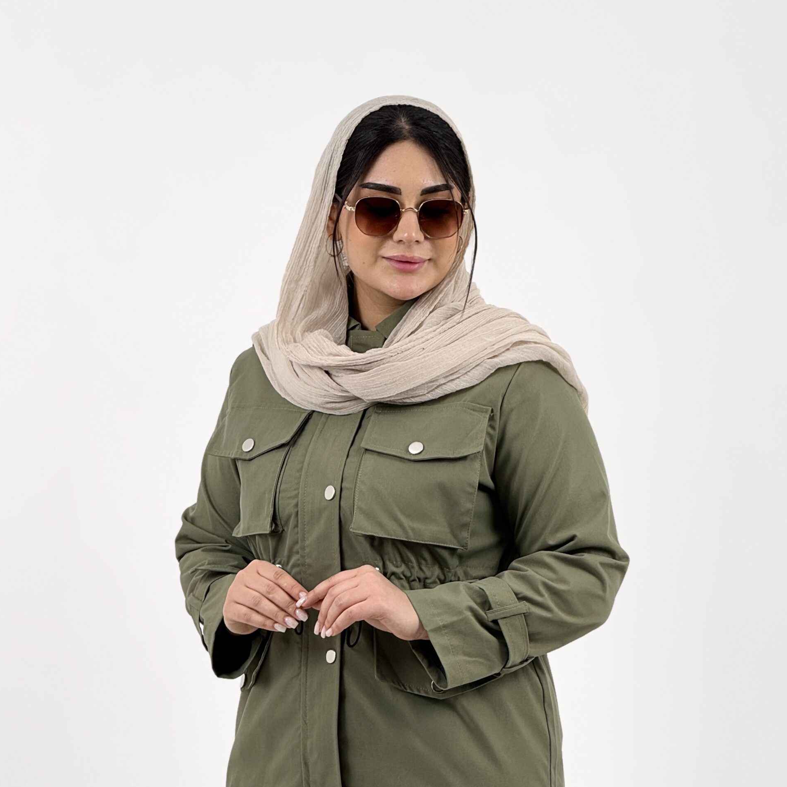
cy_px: 506
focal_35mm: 142
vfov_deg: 12.3
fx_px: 3653
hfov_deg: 12.3
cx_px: 393
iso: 50
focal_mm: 15.66
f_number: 2.8
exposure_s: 1/172
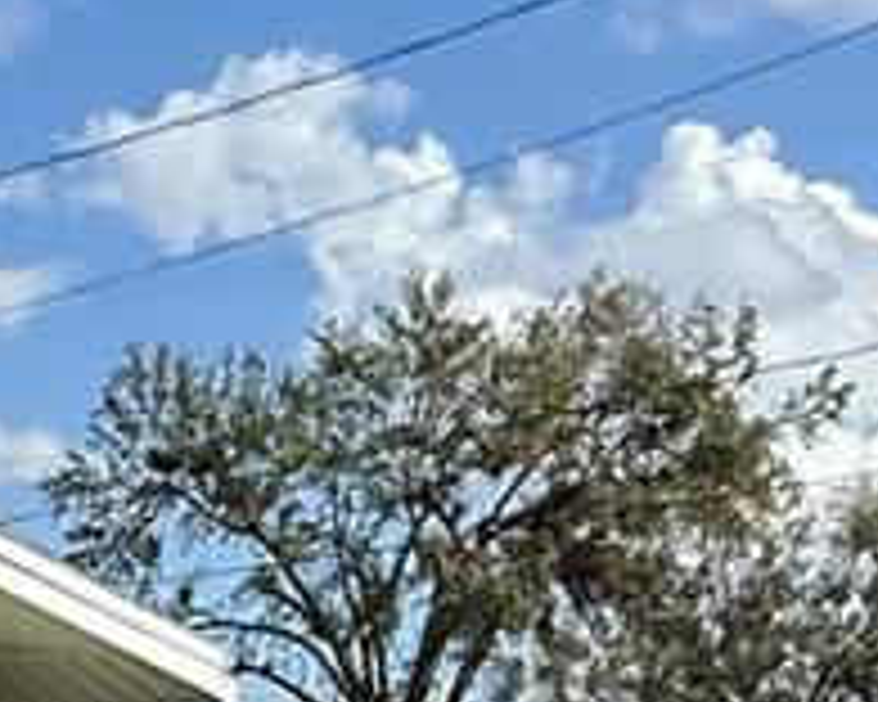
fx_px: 2910
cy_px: 1242
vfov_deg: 12.6
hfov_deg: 15.3
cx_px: -599
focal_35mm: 112
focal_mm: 2.22
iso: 50
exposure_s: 1/4425
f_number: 2.2
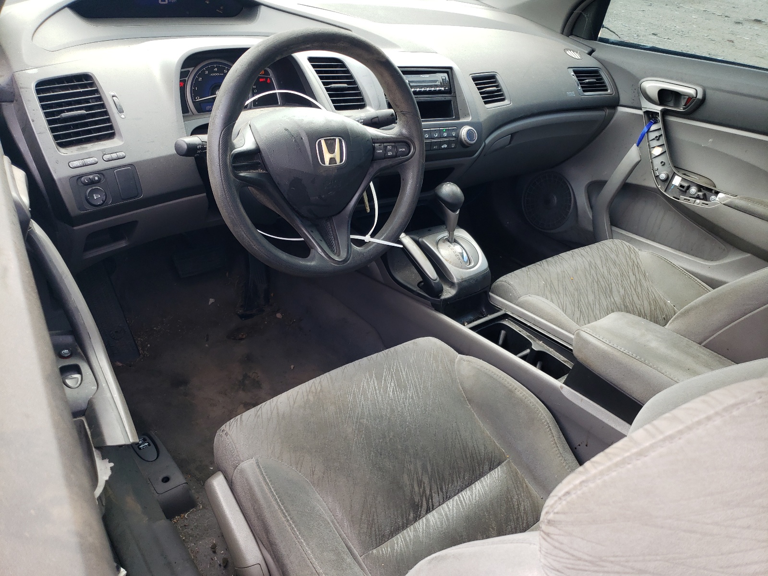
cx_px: 384
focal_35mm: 26
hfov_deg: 67.3
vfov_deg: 53.1
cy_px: 288
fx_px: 577
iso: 50
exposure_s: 1/159
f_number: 1.5
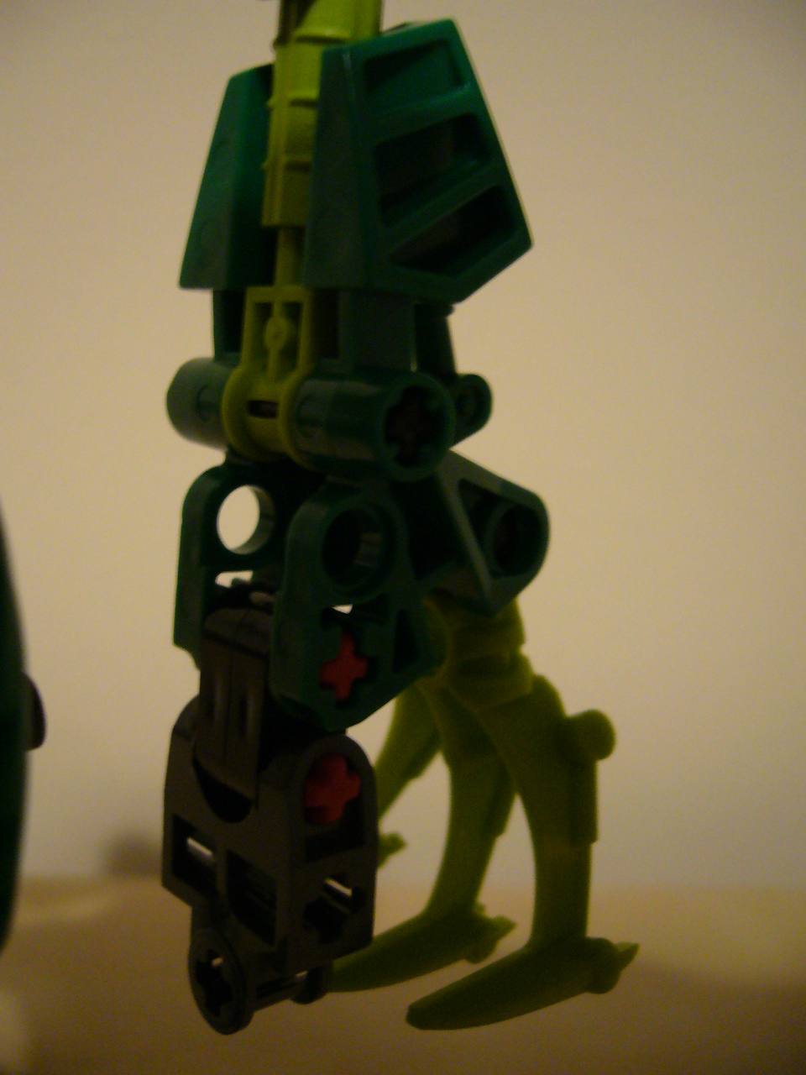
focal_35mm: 35
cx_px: 403
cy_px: 538
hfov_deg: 40.7
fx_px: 1087
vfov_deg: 52.6
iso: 200
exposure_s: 1/4
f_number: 2.8
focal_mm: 5.8
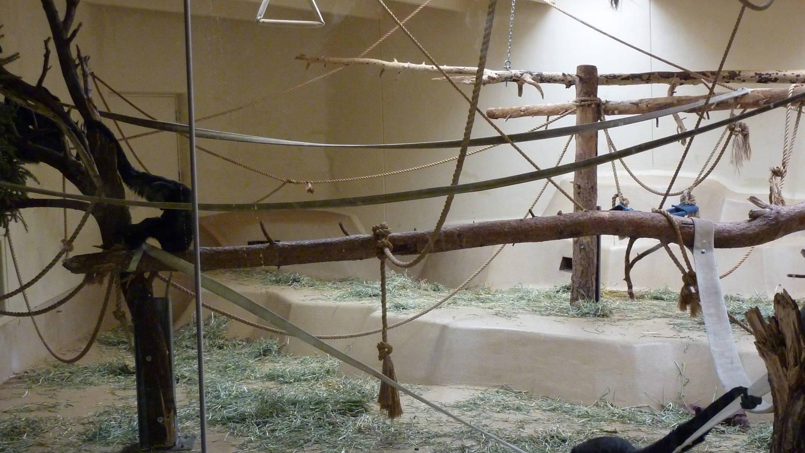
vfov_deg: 22.6
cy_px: 204
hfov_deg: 39.2
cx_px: 398
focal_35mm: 53
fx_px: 1131
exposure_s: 1/80
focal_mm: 7.9
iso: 400
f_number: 3.8
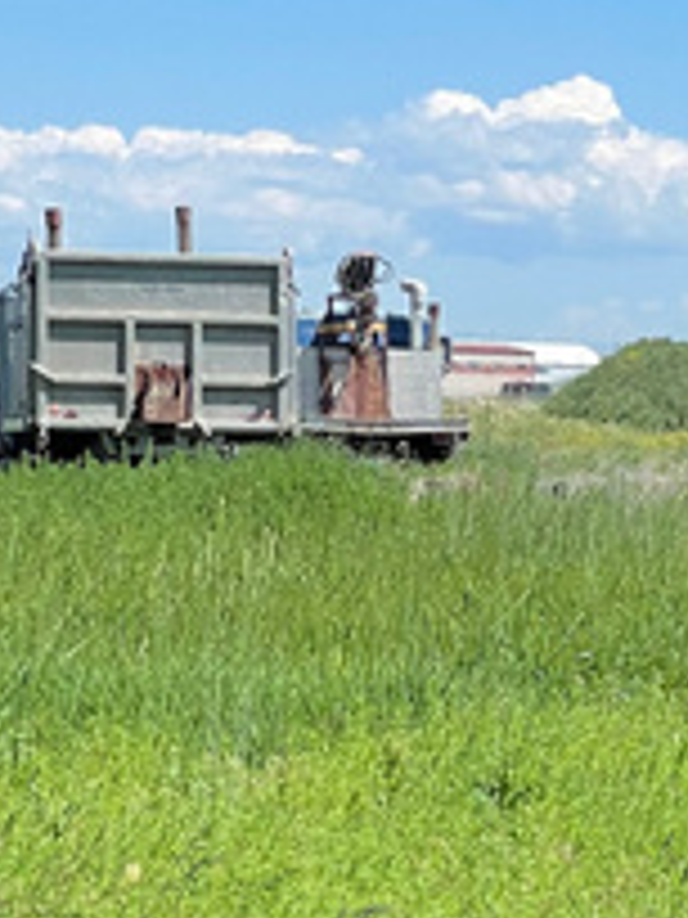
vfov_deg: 10.1
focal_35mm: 196
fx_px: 5194
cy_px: 648
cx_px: 1102
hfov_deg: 7.4
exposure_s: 1/1546
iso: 25
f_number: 2
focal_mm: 6
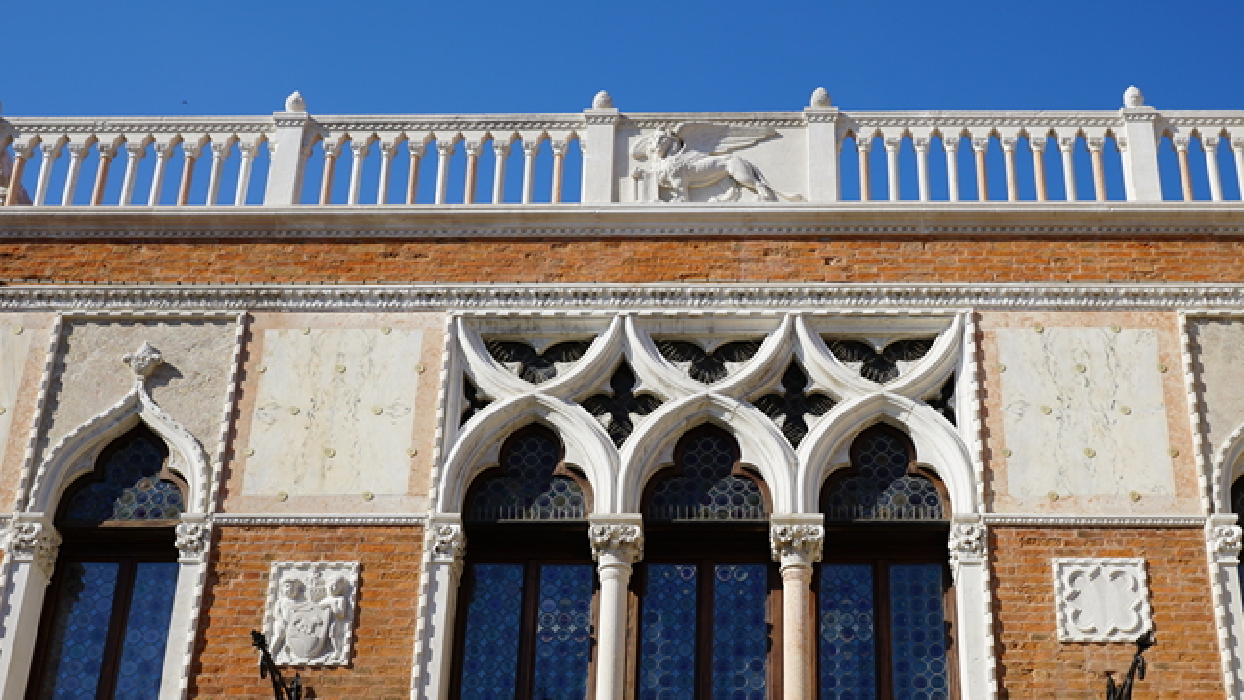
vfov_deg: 23.3
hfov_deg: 40.5
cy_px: 523
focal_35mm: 51
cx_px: 715
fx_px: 1682
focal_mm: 35
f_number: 10
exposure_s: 1/160
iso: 100
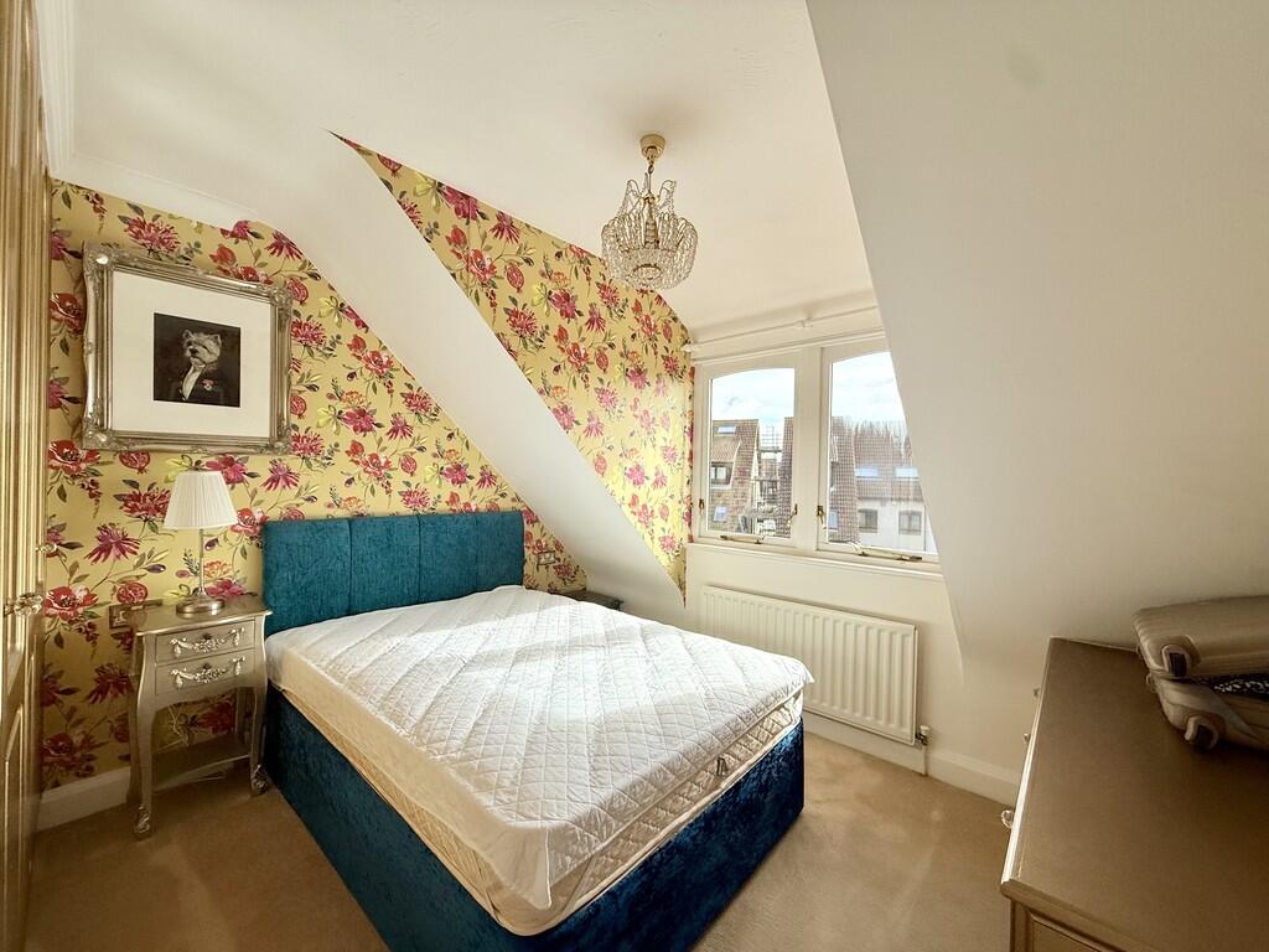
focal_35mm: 14
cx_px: 634
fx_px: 513
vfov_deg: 85.7
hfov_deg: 102.1
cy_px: 476
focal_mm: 2.22
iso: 64
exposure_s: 1/1001
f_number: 2.2
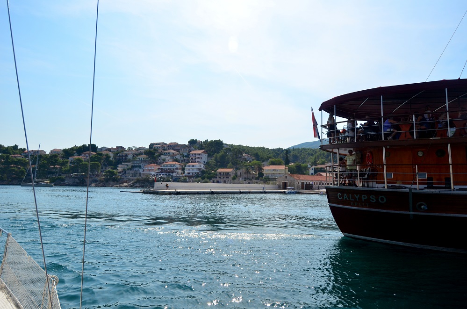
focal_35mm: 21
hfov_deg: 81.3
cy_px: 154
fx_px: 272
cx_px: 234
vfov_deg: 59.2
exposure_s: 1/4000
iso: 400
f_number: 5.6
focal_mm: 14
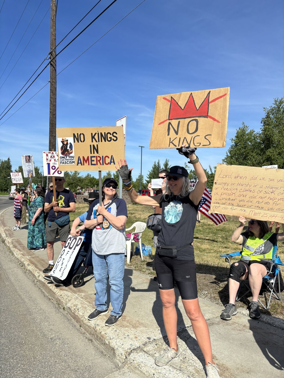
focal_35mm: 26
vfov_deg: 67.3
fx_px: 284
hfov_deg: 53.1
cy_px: 189
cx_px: 142
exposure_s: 1/4425
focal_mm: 5.96
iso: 50
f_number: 1.6
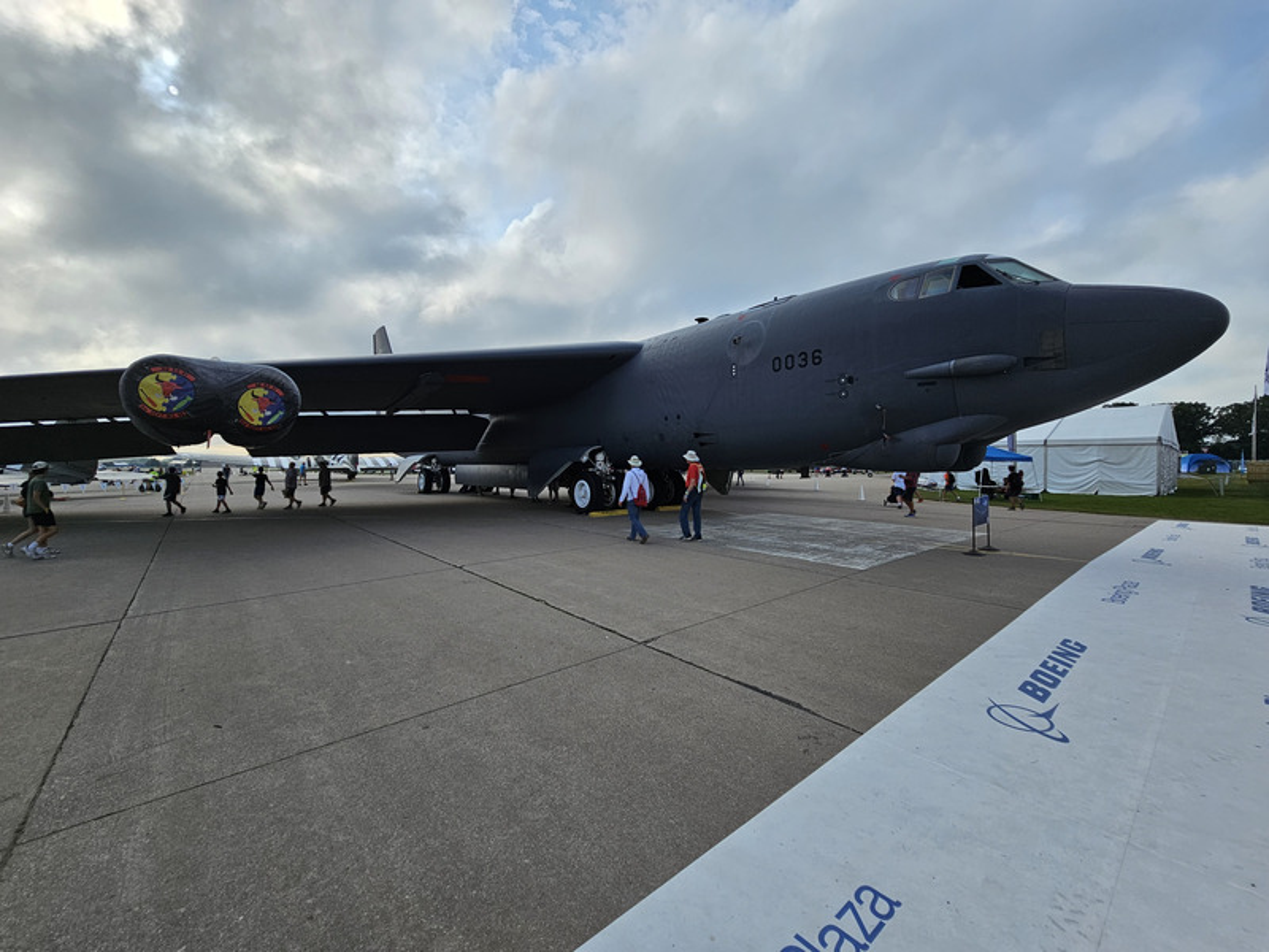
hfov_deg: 106.2
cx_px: 634
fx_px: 477
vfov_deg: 89.9
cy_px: 476
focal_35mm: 13
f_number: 2.2
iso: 50
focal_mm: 2.2
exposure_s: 1/2544
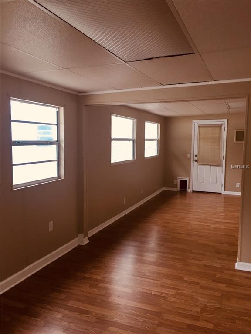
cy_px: 167
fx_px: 280
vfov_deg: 61.7
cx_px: 126
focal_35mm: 29
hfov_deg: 48.2
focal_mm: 4.15
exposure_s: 1/30
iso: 25
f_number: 2.2
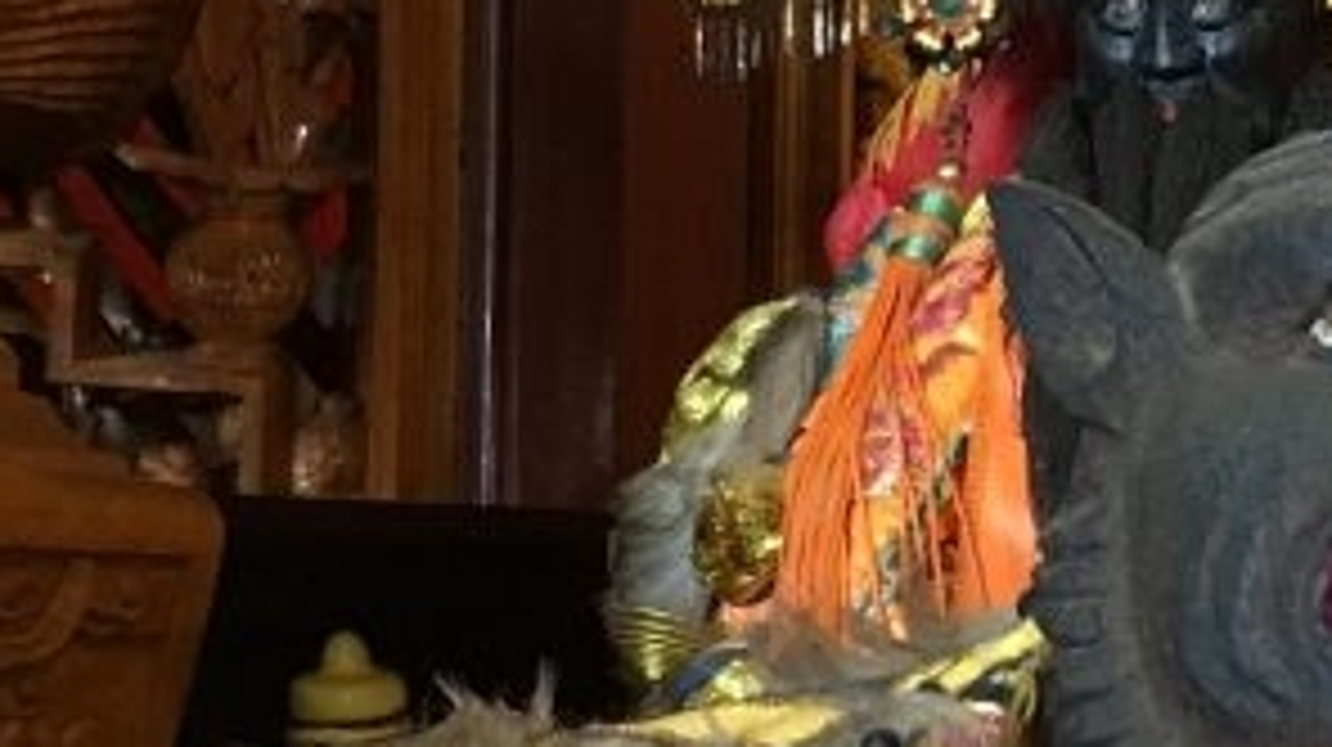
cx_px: 1276
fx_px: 4023
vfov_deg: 10.6
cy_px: 536
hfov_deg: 18.4
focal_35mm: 114
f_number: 2.2
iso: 200
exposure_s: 1/30
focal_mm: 4.15
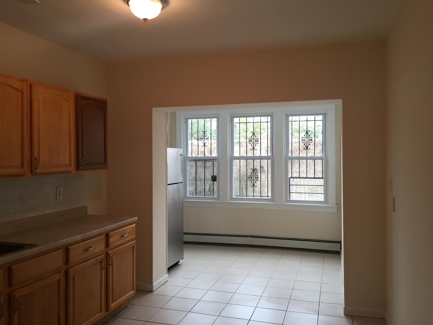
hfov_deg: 61.7
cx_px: 216
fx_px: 363
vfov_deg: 48.2
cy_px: 162
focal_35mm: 29
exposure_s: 1/30
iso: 32
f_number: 2.2
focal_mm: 4.15
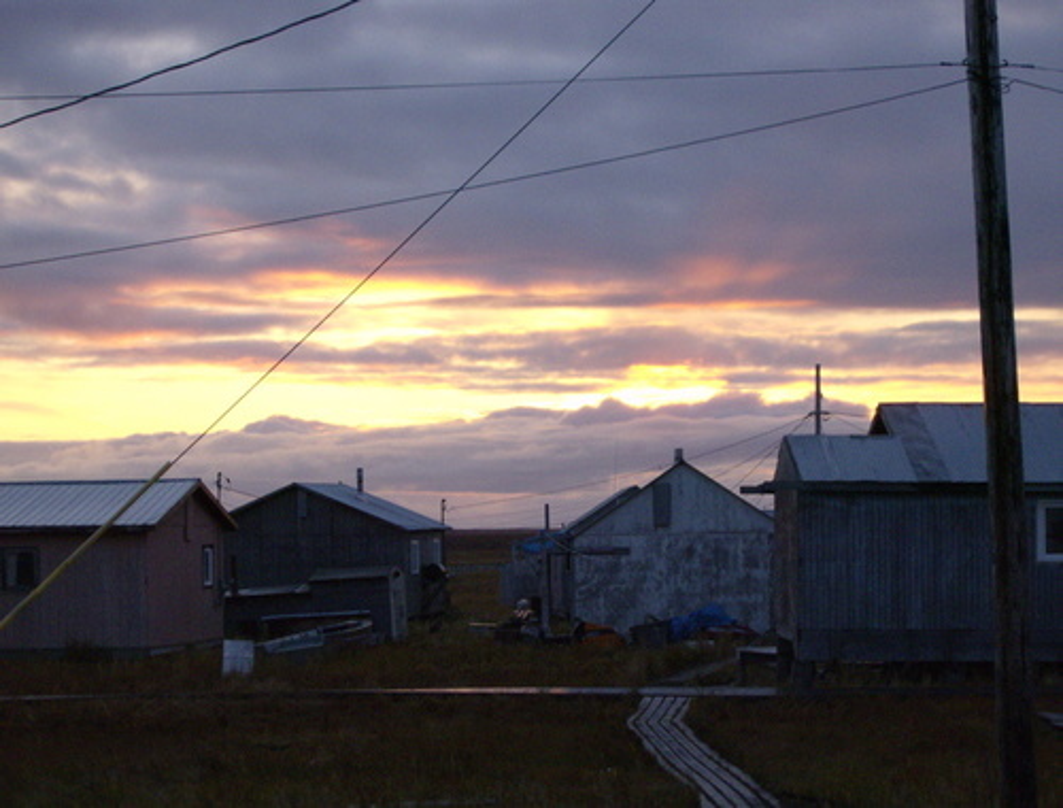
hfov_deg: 18.0
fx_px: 3363
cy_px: 404
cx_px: 532
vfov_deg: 13.7
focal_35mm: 109
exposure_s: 1/134
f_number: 4.8
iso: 158
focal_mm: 18
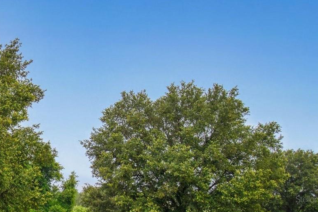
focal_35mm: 60
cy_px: 199
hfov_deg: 31.2
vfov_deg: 22.0
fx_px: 530
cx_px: 7
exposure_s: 1/60
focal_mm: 14
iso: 400
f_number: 8
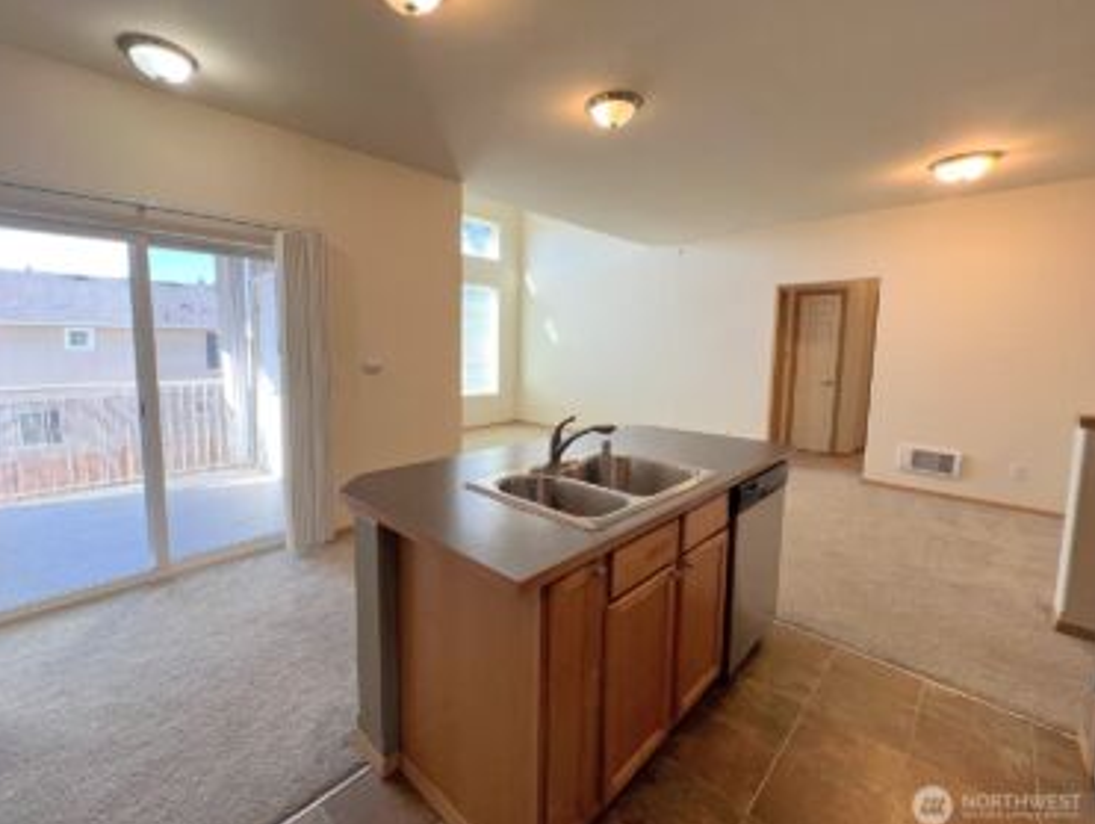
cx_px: 514
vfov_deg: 85.7
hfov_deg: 101.9
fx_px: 443
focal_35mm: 14
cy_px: 393
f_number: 1.8
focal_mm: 1.57
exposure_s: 1/120
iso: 64
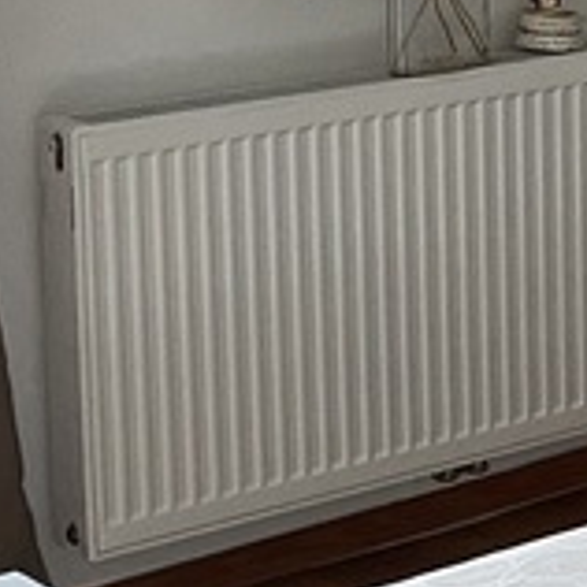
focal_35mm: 149
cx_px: 1352
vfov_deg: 11.5
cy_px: -141
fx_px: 2859
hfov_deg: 10.3
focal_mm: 4.25
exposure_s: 1/60
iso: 320
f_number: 1.8
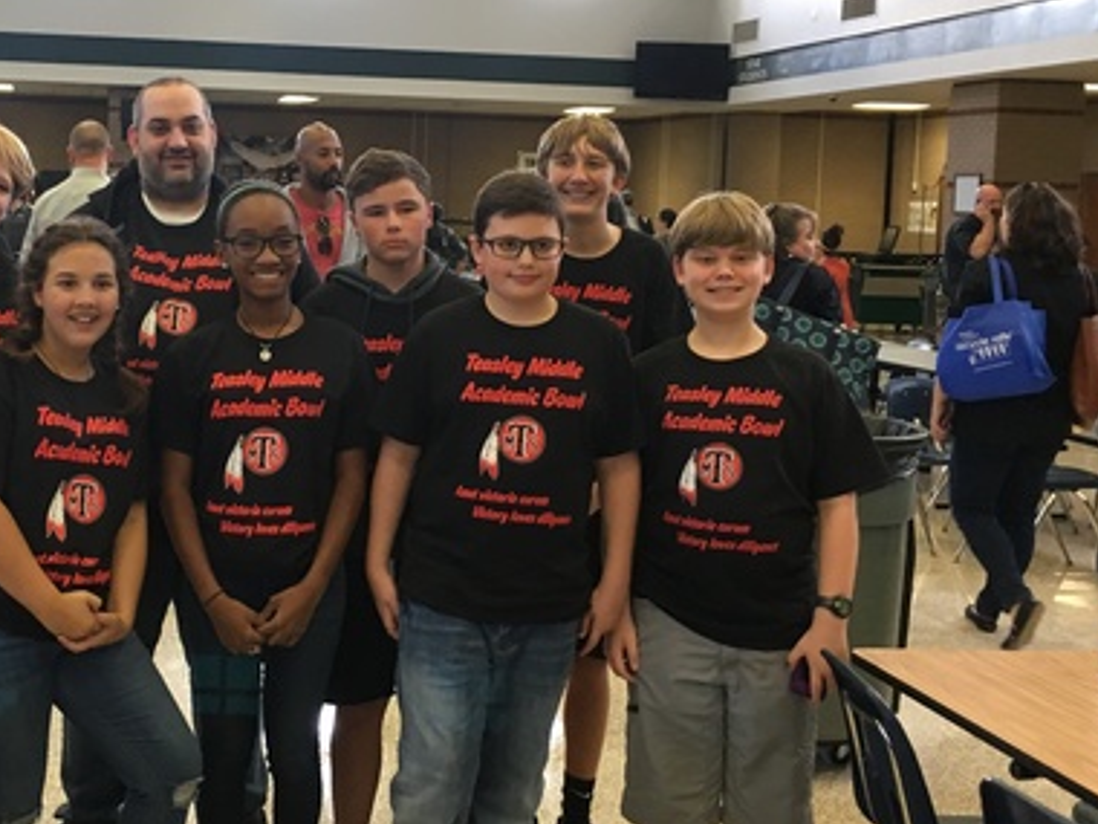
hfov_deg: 34.3
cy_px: 315
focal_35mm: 55
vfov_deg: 26.5
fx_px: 1745
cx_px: 283
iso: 100
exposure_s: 1/30
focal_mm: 4.15
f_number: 2.2
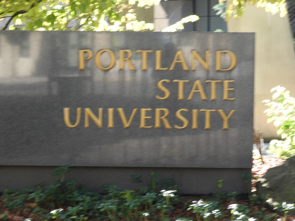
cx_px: 148
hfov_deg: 17.1
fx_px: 980
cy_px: 110
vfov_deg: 12.9
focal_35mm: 115
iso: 180
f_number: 5
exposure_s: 1/60
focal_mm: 20.6
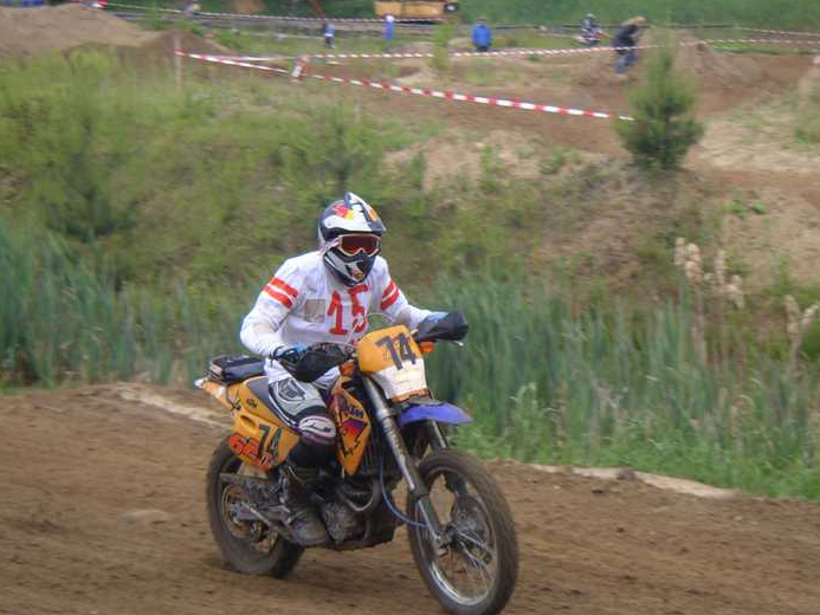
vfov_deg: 12.4
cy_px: 309
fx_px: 2843
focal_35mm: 120
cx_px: 458
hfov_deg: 16.4
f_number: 3.9
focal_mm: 16
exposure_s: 1/200
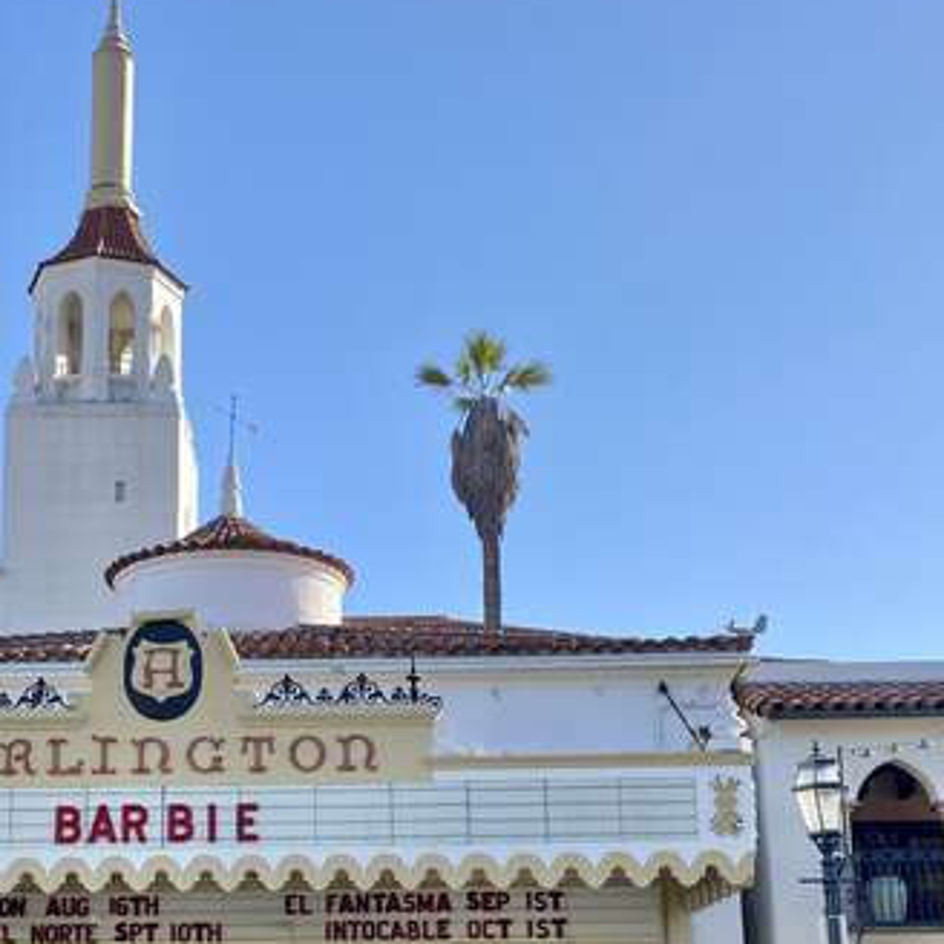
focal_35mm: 56
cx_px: 311
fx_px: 1728
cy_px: 743
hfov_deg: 30.3
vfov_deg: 29.9
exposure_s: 1/1412
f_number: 1.8
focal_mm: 4.25
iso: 32
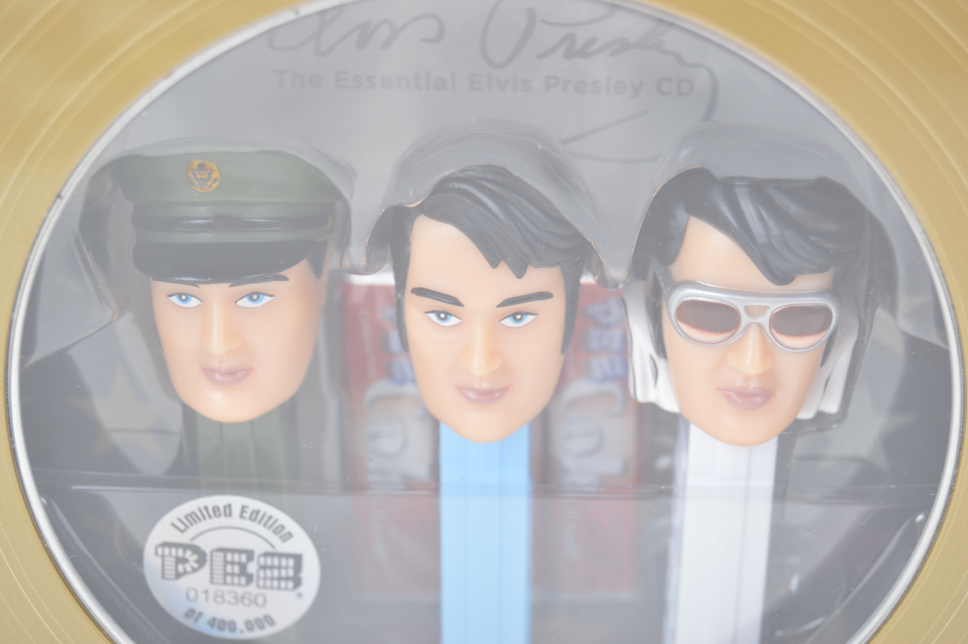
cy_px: 322
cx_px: 484
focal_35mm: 82
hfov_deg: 24.6
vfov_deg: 16.5
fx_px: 2216
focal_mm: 55
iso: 100
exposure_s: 1/30
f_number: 6.3
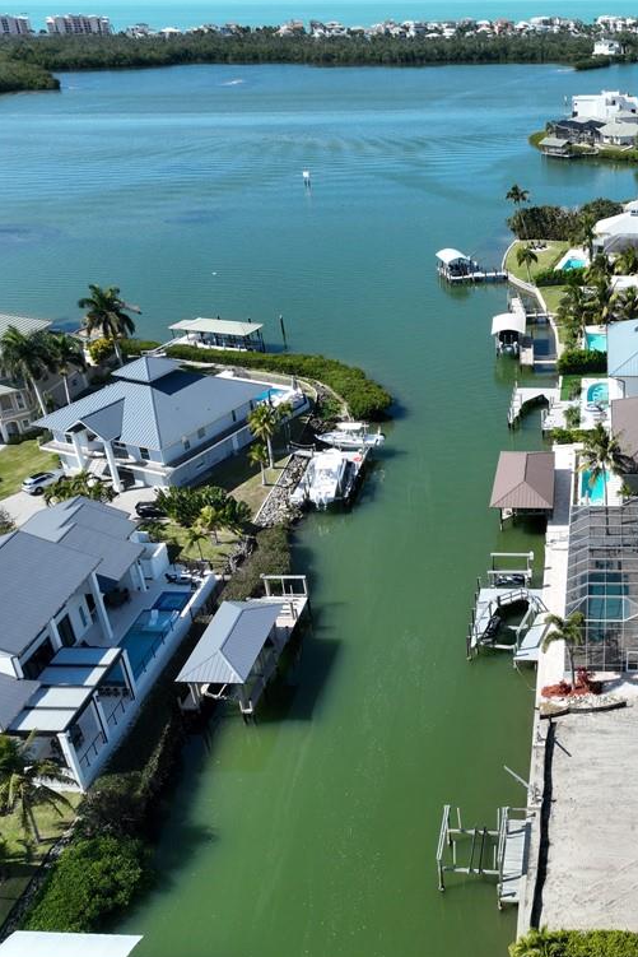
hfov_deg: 36.9
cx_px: 548
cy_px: 481
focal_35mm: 34
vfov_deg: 55.8
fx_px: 903
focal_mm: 12.29
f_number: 8
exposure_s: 1/200
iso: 100
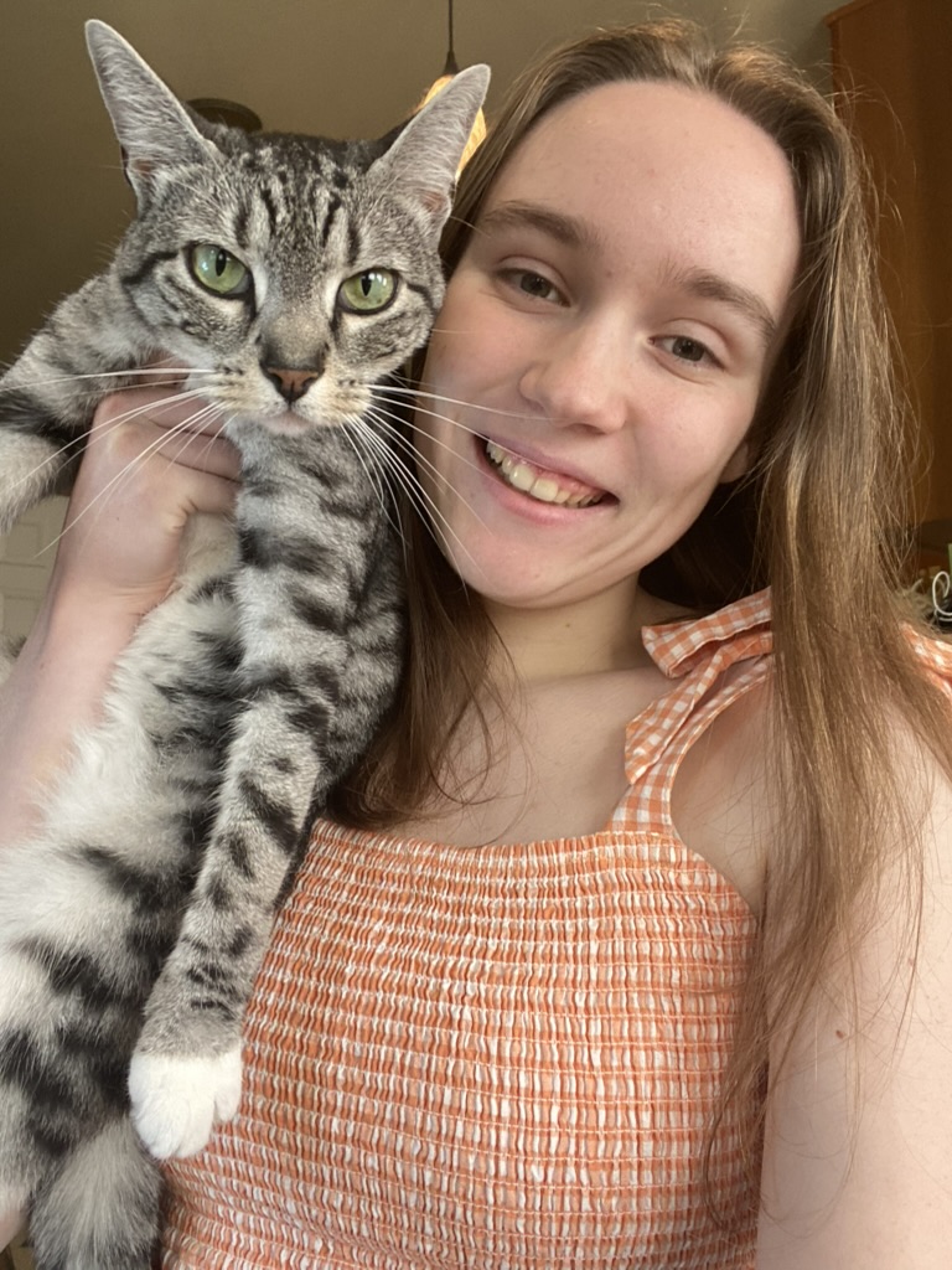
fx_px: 1100
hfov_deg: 46.8
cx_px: 476
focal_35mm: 30
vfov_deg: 60.0
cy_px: 635
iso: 100
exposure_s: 1/60
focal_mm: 2.71
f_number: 2.2
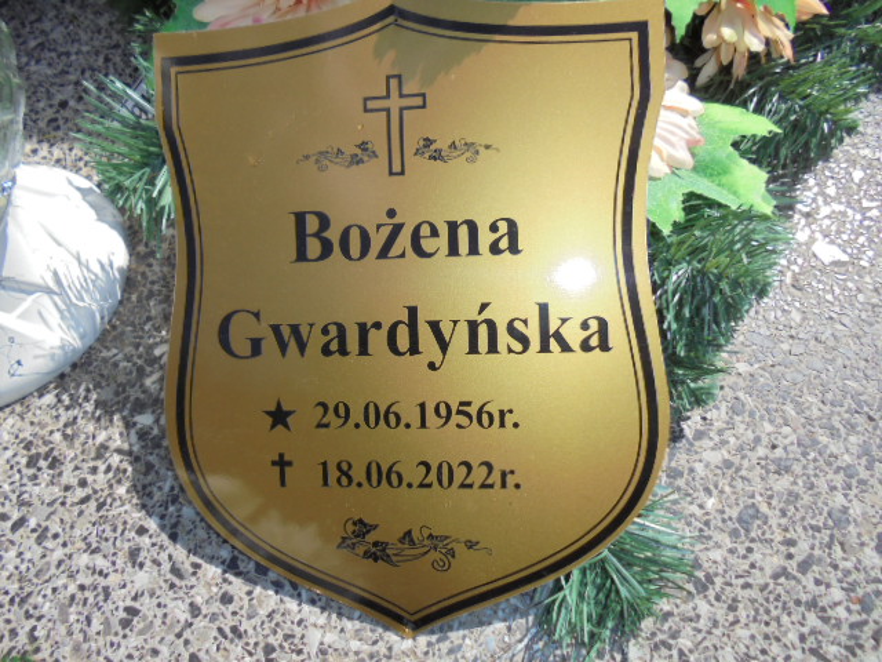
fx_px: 662
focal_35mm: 26
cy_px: 331
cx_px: 441
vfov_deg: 53.1
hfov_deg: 67.3
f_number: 3.5
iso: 100
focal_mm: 4.6
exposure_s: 1/800
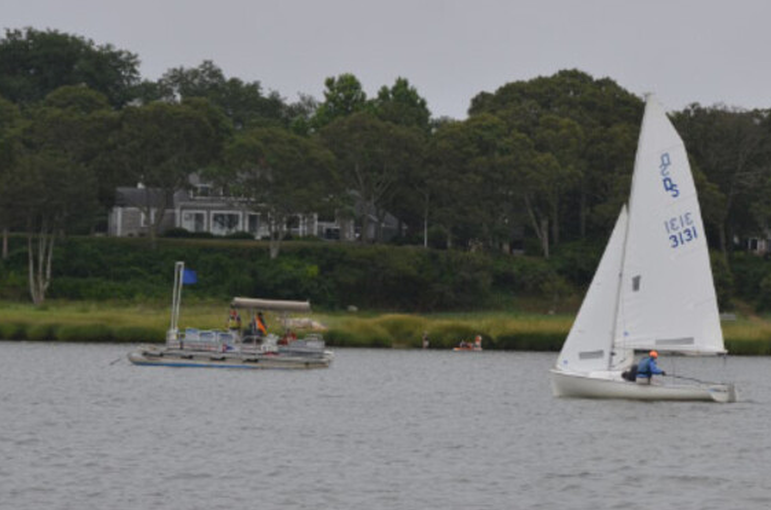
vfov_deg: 6.2
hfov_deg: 9.4
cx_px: 581
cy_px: 252
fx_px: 4678
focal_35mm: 219
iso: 125
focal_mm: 80
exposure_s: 1/250
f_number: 8
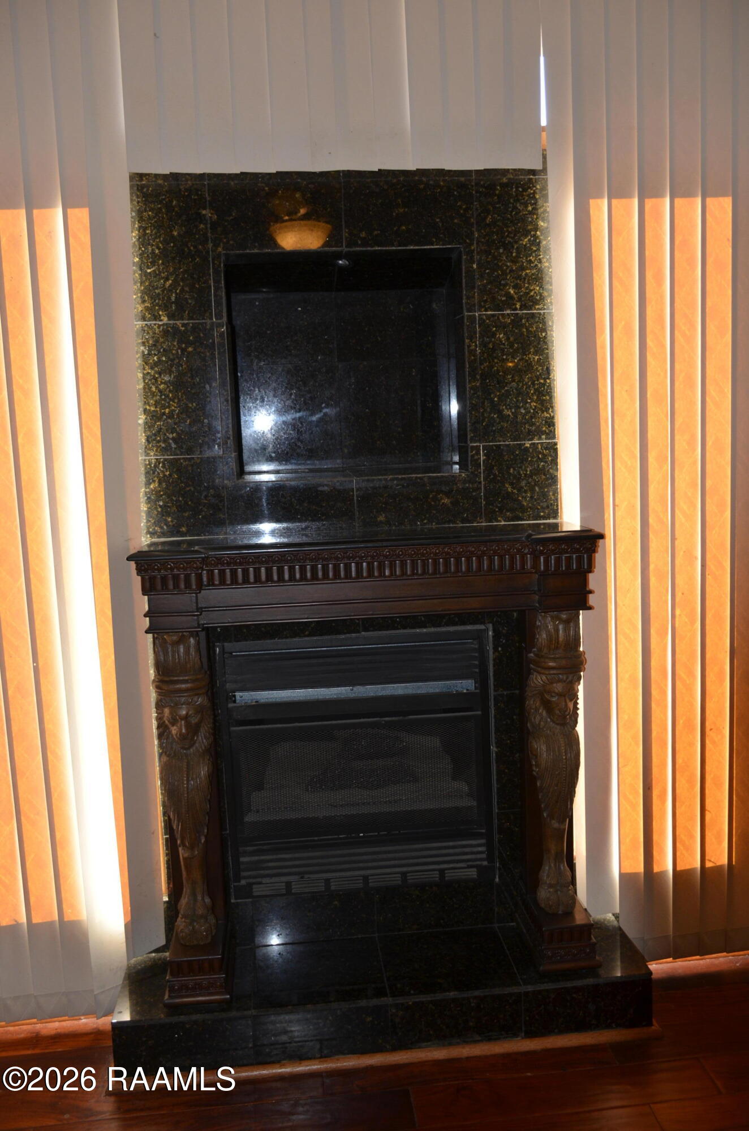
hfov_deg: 39.8
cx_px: 374
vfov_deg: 57.3
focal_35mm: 33
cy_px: 566
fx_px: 1035
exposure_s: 1/125
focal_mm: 22
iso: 400
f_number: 3.5
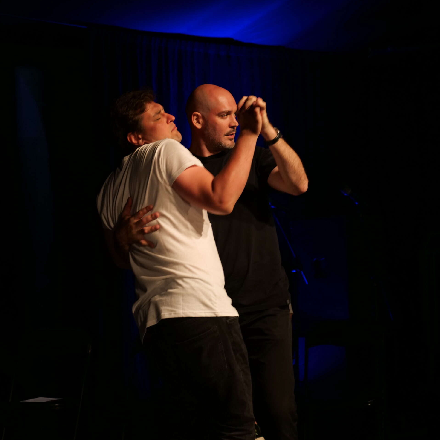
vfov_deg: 12.3
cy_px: 220
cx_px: 224
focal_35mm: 142
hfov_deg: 12.3
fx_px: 2042
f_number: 4
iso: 400
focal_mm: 60
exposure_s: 1/60
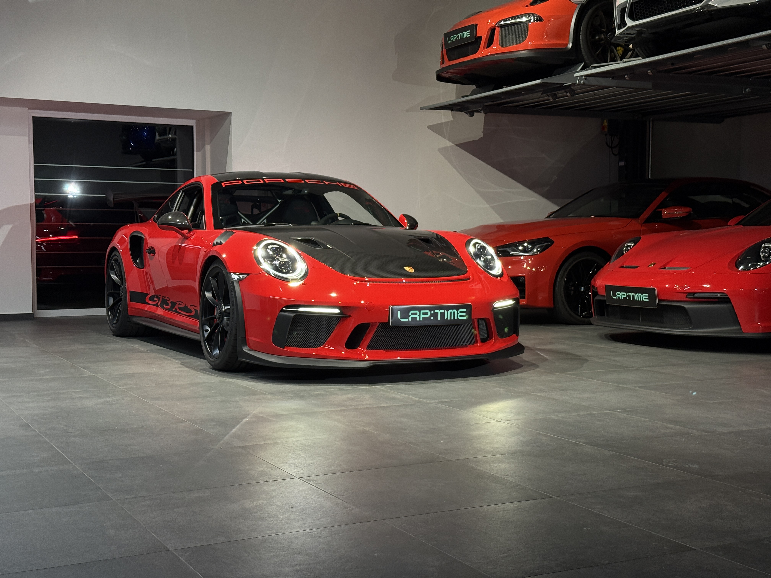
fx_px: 1069
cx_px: 386
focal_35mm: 48
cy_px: 289
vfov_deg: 30.3
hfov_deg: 39.7
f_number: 1.78
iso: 100
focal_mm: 6.76
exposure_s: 1/60
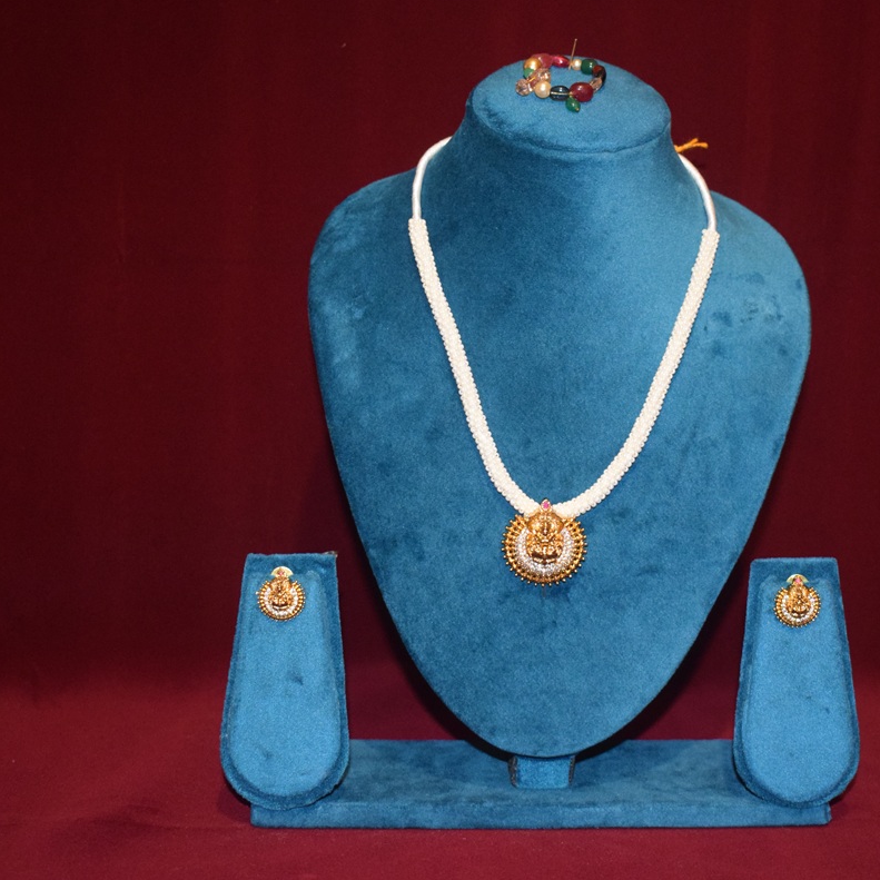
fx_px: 1946
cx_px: 524
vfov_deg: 25.5
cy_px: 437
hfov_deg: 25.4
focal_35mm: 68
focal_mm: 35
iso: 2500
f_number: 4.5
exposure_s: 1/60
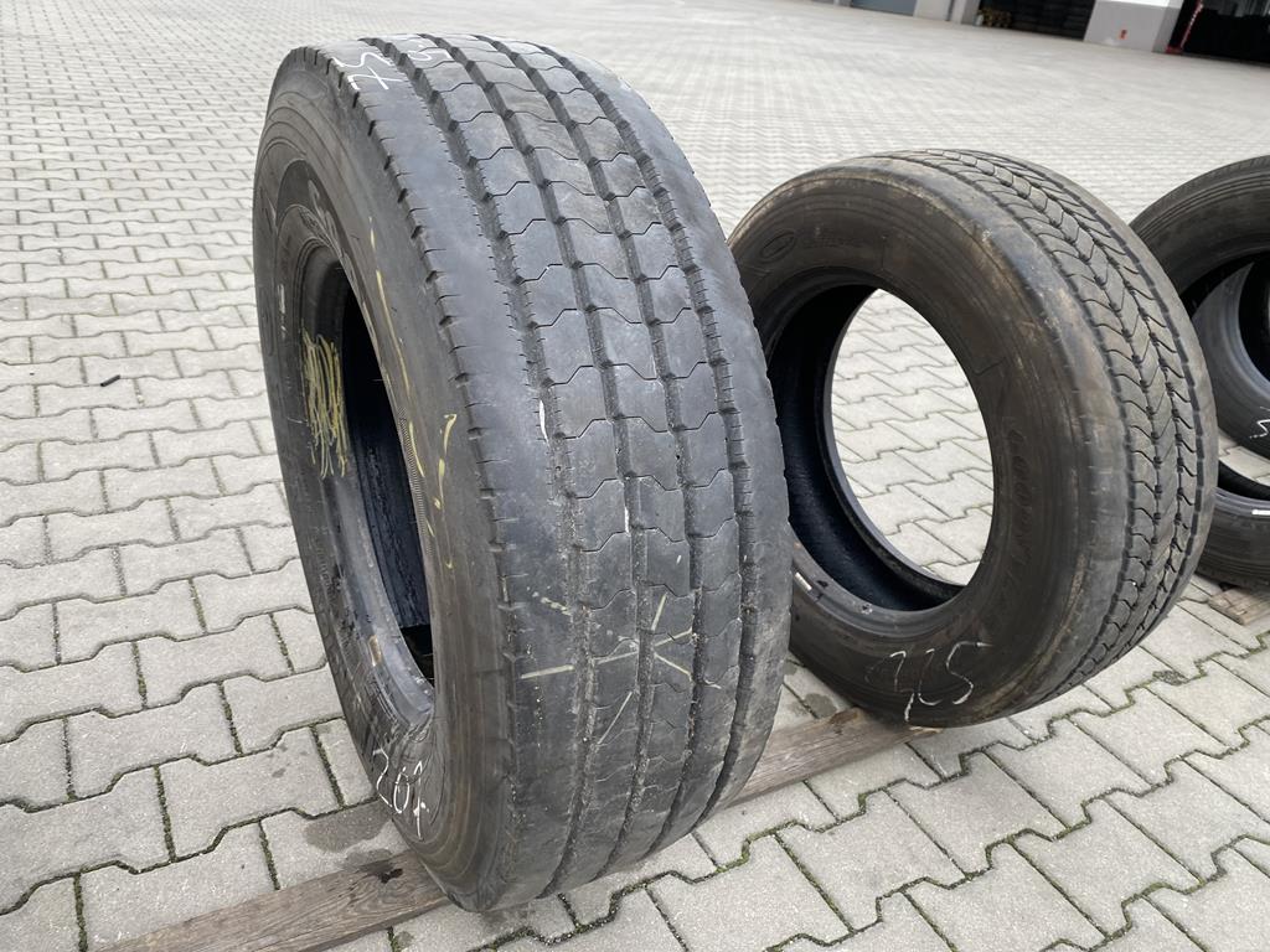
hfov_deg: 67.3
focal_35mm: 26
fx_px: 954
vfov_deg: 53.1
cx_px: 635
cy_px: 476
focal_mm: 4.25
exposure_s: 1/130
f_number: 1.8
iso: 32
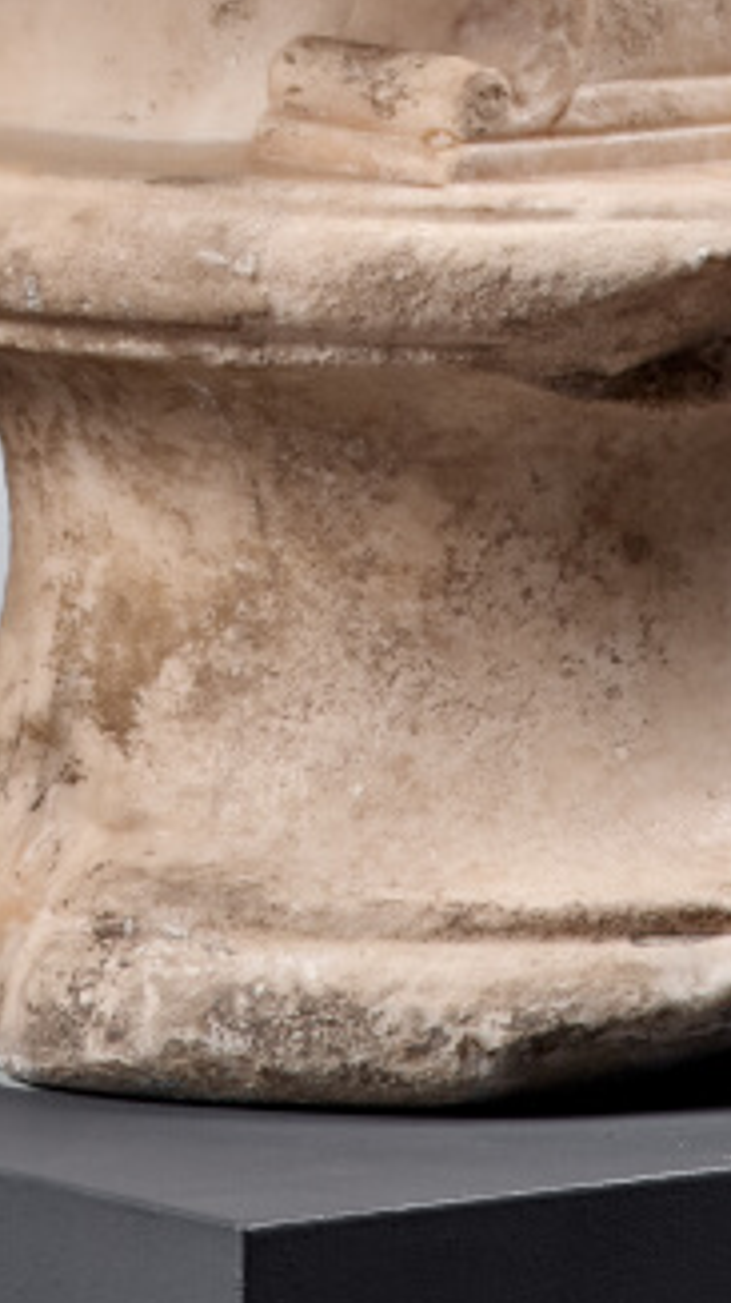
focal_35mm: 281
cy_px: -1313
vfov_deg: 7.4
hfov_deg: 4.3
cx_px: 12
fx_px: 9698
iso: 200
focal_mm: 80
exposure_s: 1/125
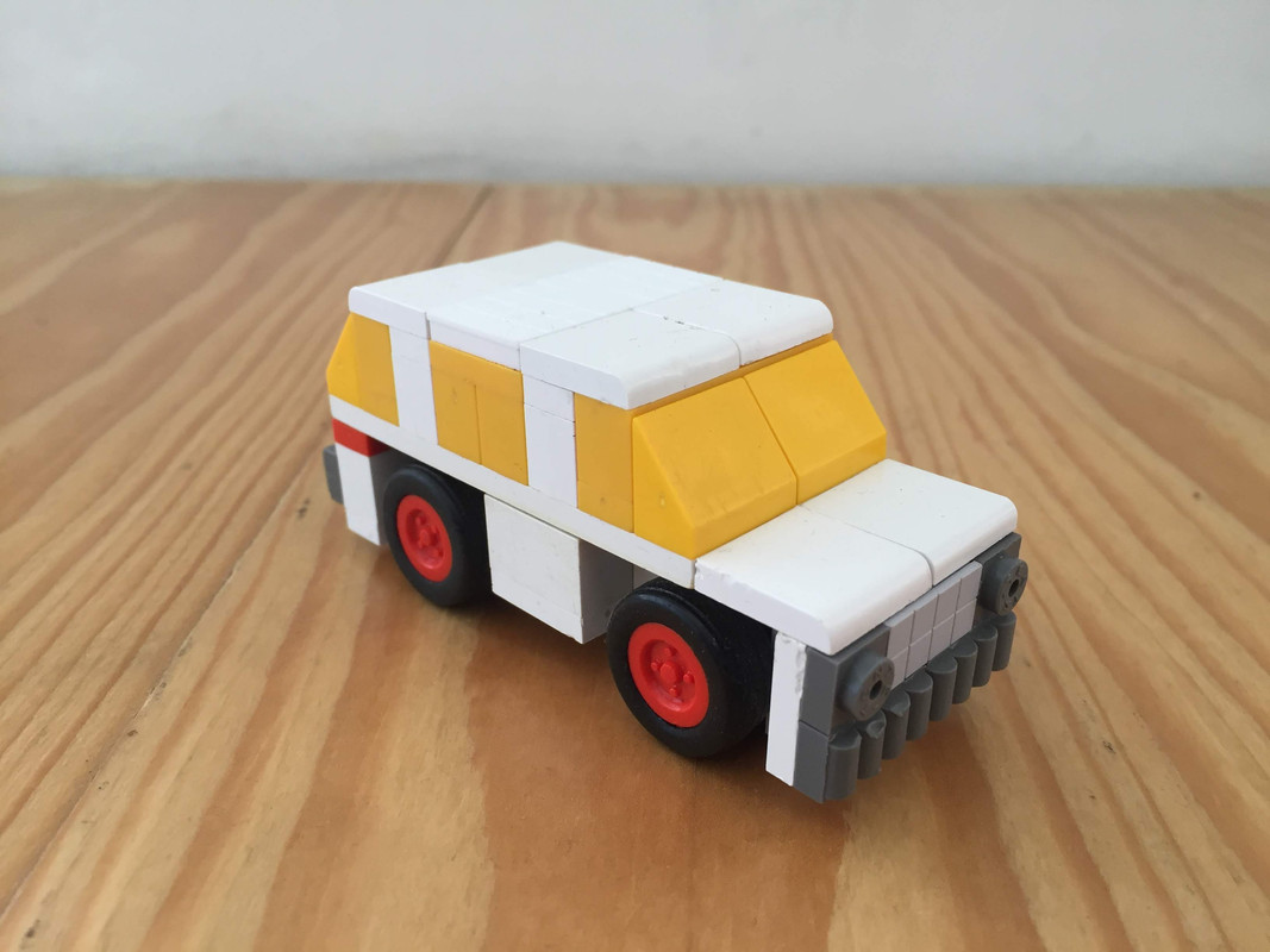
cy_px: 476
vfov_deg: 48.2
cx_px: 635
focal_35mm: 29
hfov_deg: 61.7
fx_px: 1064
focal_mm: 4.15
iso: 80
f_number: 2.2
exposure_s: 1/33
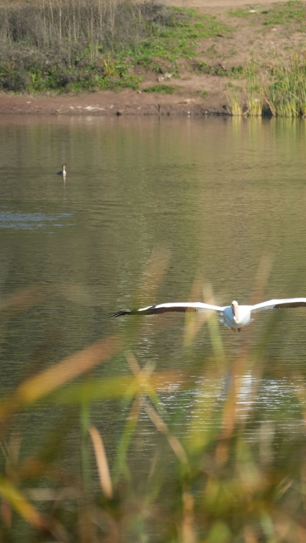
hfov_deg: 2.6
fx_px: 6808
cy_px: 272
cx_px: 253
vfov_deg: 4.6
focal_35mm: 472
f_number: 7.1
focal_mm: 300
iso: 640
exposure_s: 1/1250
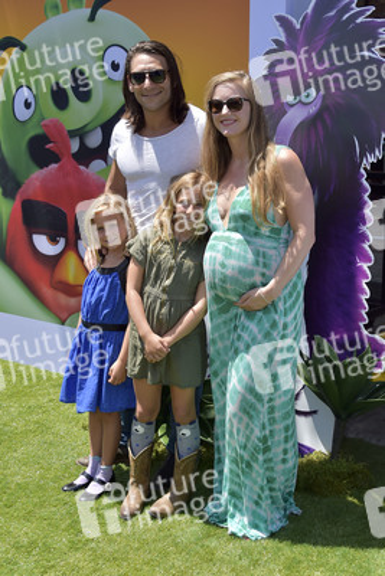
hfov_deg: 28.1
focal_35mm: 48
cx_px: 192
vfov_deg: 41.1
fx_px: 769
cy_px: 288
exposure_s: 1/250
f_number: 7.1
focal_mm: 48
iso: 160
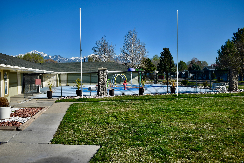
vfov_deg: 38.4
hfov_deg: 55.1
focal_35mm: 34
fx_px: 234
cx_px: 122
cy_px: 82
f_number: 4.5
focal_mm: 23
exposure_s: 1/800
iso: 100
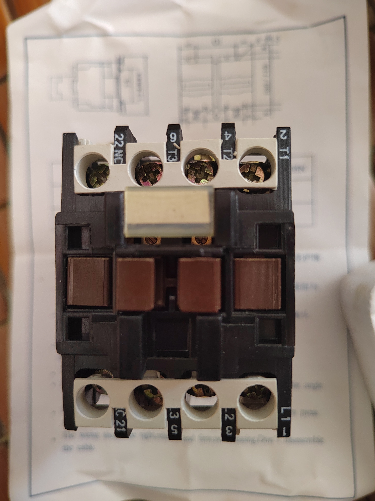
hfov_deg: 58.9
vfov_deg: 73.9
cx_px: 188
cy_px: 250
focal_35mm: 23
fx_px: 332
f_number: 1.9
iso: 1853
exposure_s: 1/50
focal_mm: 5.52
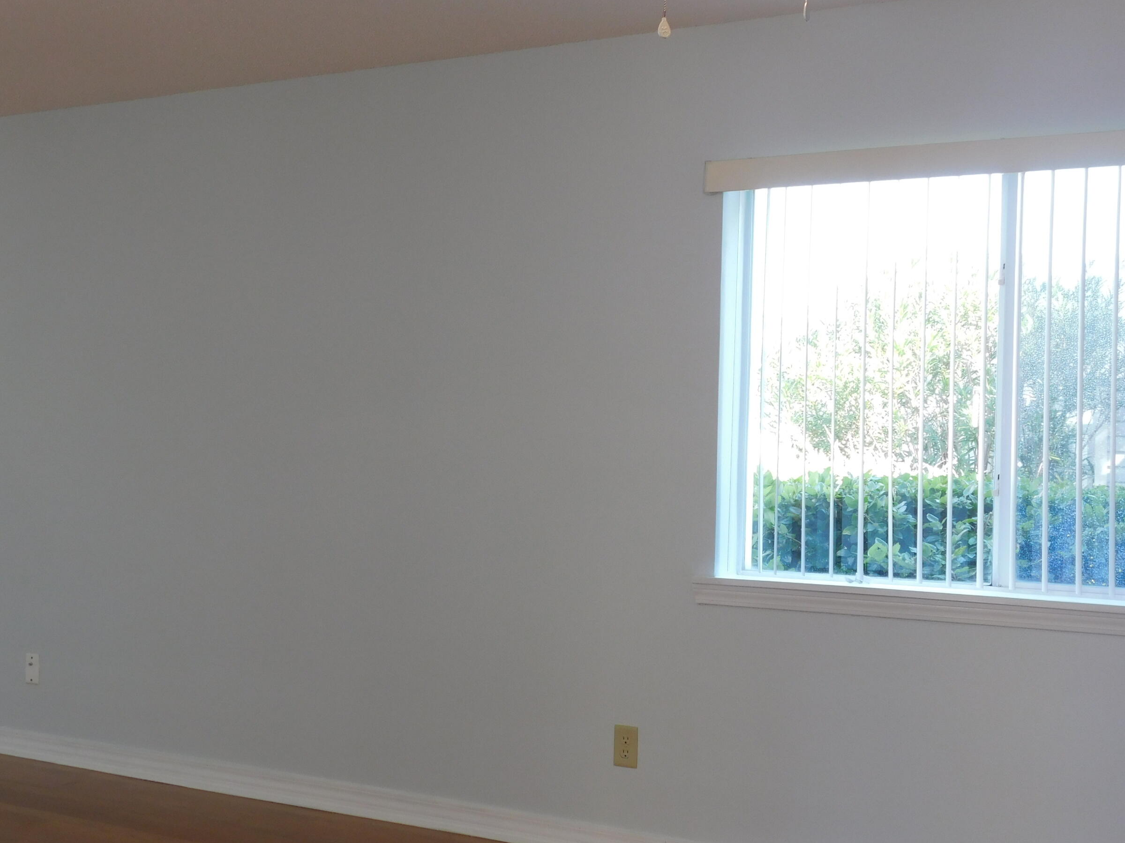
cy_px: 436
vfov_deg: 32.2
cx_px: 516
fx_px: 1462
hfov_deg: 42.0
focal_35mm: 45
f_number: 3.5
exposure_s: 1/50
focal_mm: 6.3
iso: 125
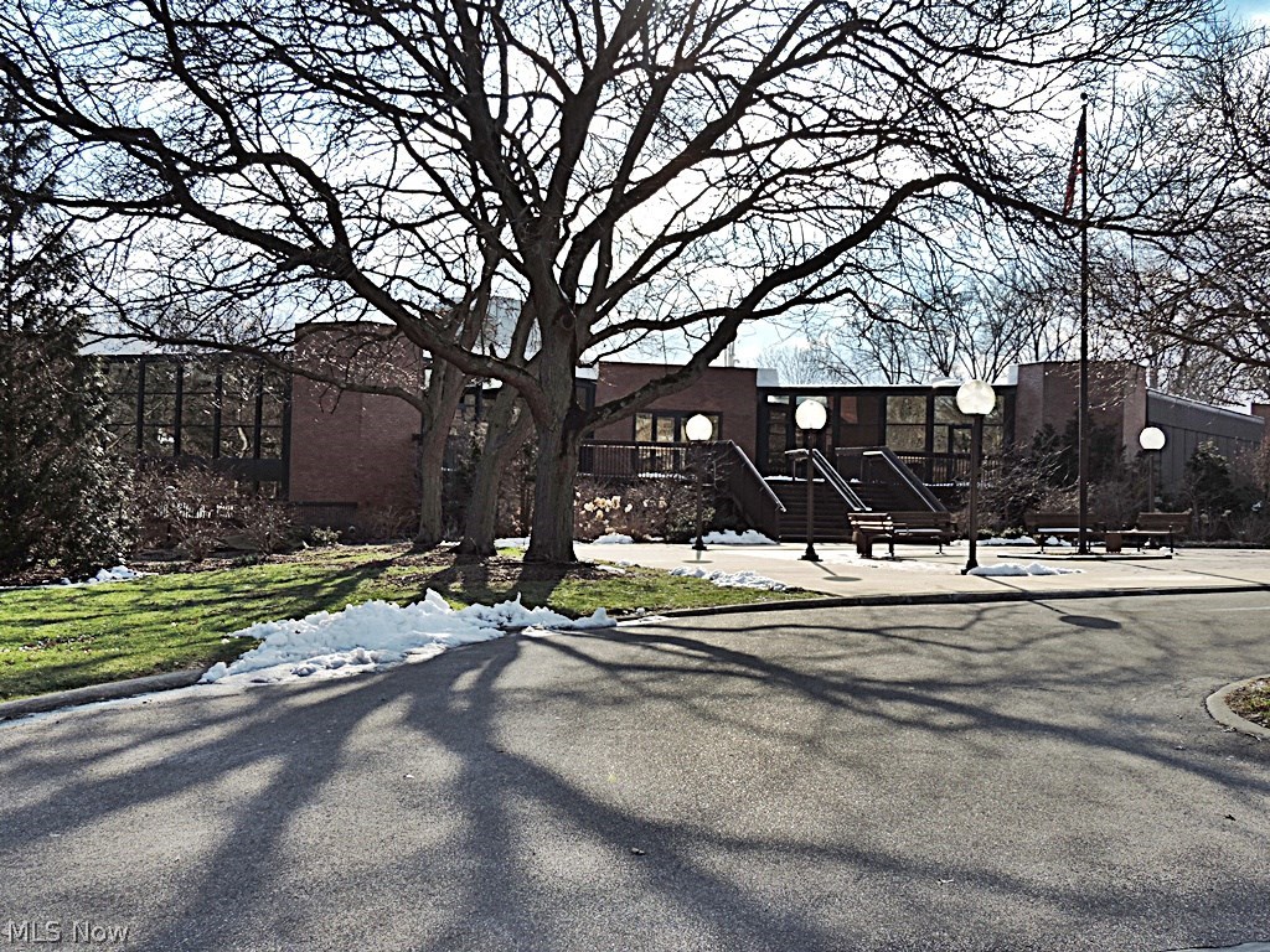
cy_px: 476
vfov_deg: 30.9
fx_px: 1724
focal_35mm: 47
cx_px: 635
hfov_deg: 40.4
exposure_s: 1/640
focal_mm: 8.3
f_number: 3.5
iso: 80
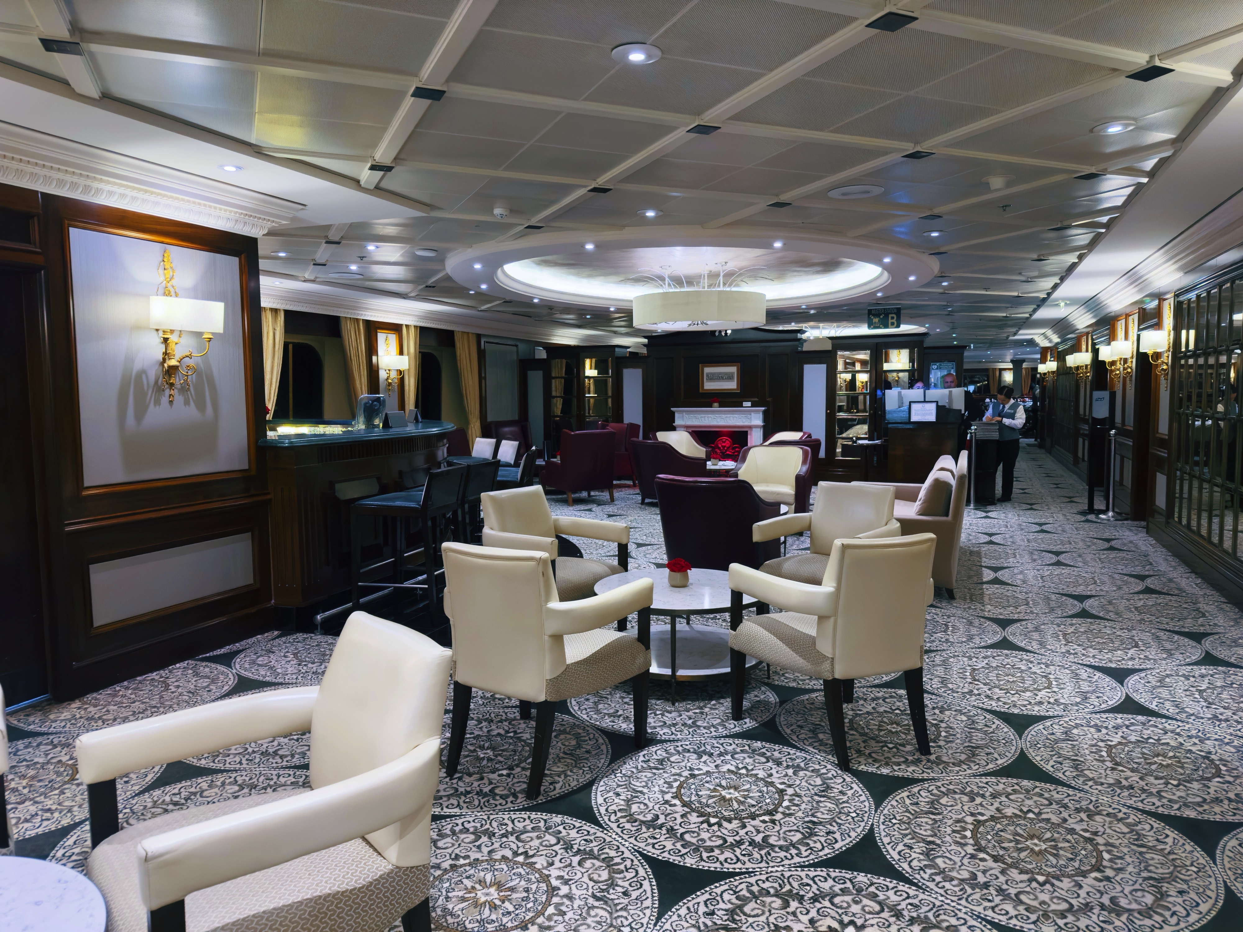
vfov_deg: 56.8
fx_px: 862
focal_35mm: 24
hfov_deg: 71.6
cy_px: 466
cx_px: 622
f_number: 1.8
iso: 640
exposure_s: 1/40
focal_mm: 6.86
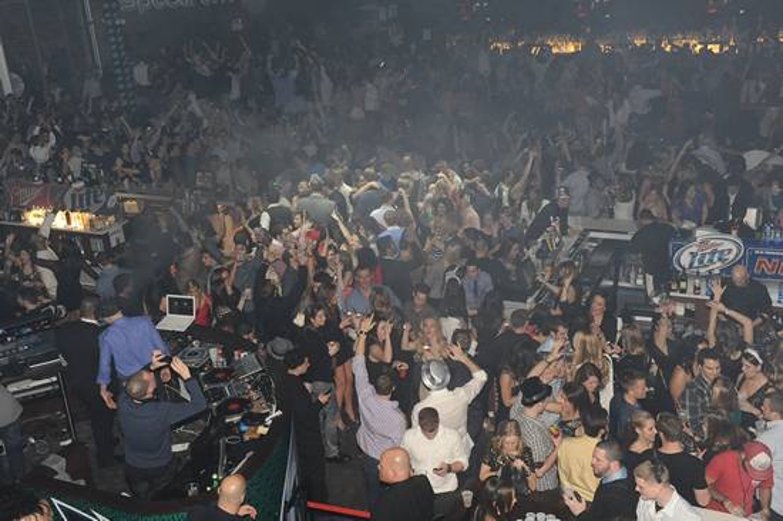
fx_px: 913
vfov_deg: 31.9
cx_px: 392
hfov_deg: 46.4
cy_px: 260
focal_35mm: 42
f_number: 8
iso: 3200
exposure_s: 1/250
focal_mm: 42
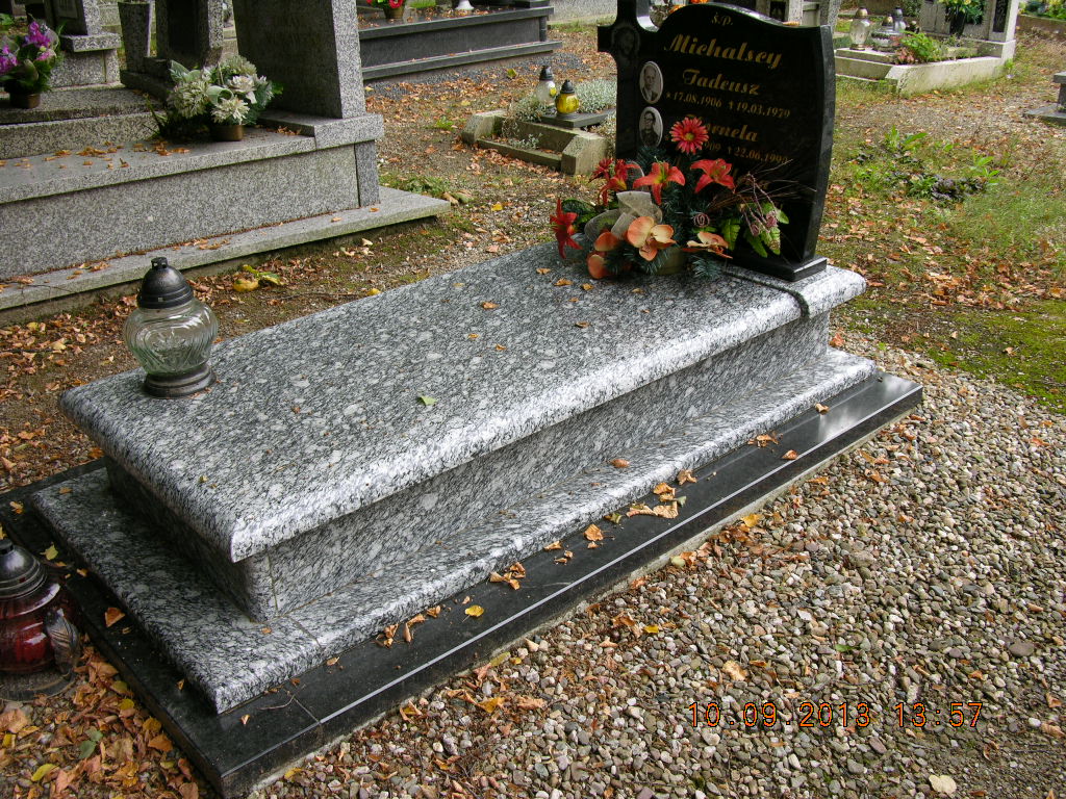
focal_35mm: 35
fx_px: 1078
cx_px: 533
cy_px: 400
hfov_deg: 52.6
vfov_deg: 40.7
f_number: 3.5
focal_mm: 8.9
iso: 50
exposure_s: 1/69.6
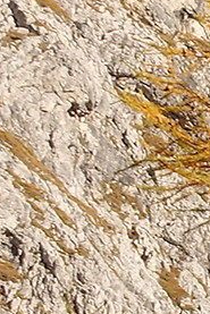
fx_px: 1818
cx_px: 1280
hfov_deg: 4.7
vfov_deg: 9.2
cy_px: 644
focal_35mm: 208
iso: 125
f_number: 8
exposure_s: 1/200
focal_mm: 8.8
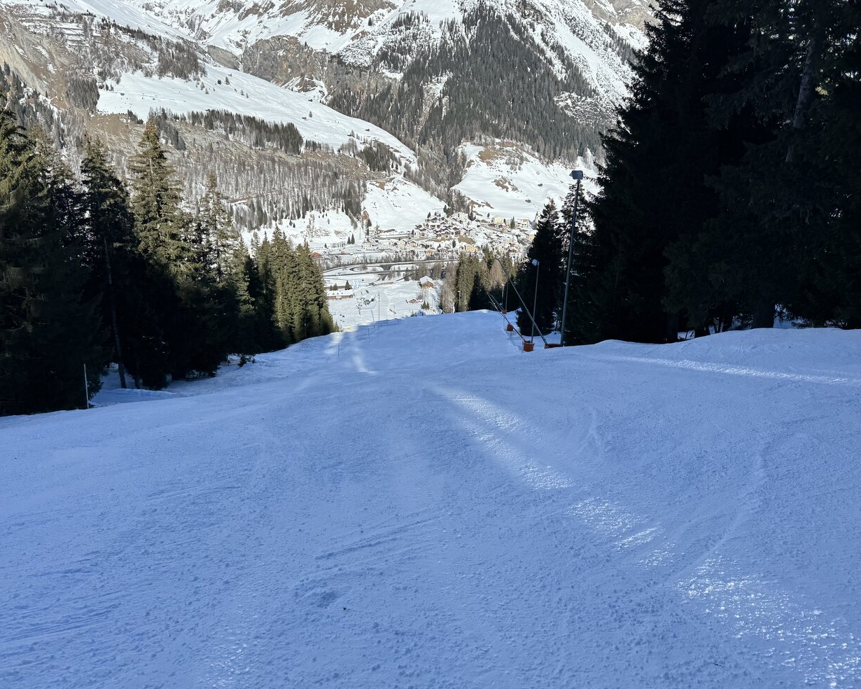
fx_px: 663
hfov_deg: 66.0
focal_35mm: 26
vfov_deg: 54.9
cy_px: 340
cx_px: 418
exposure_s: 1/4608
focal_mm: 6.86
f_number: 1.78
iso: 80
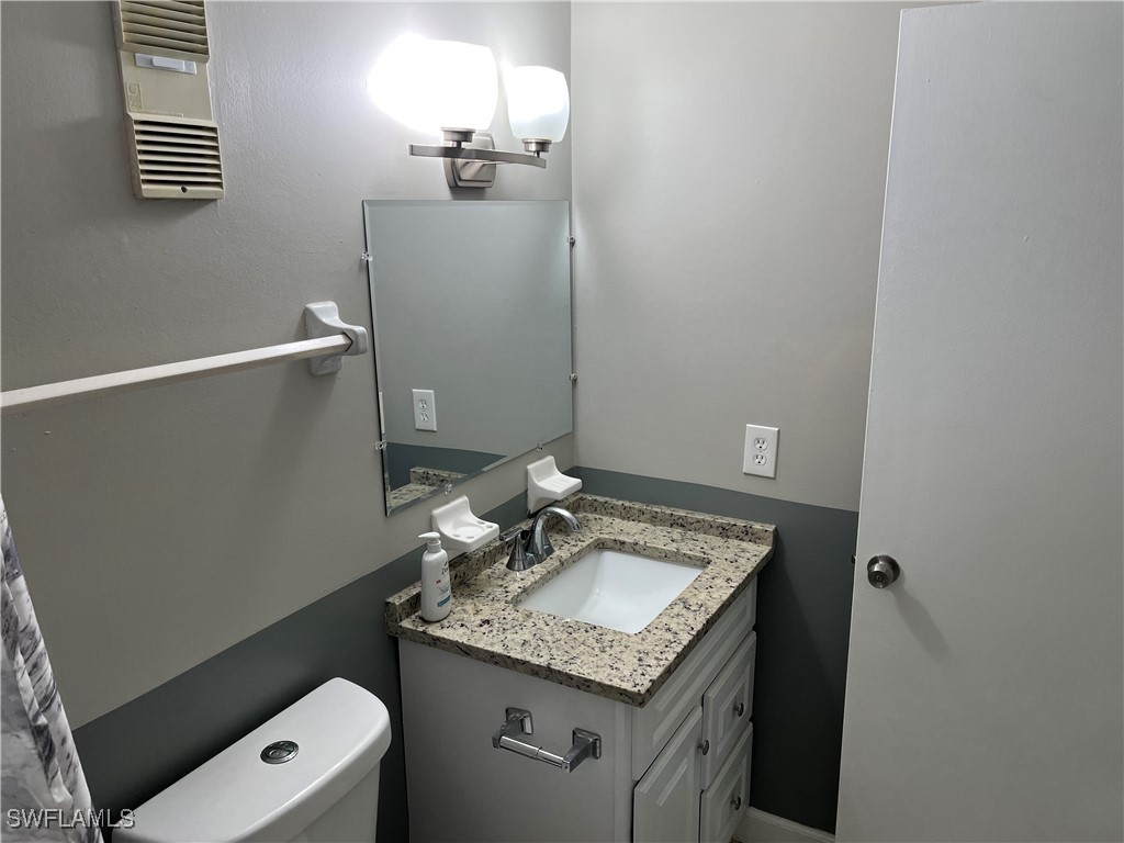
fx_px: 844
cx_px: 562
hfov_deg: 67.3
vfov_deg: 53.1
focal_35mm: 26
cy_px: 422
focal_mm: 5.1
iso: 64
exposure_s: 1/120
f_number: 1.6
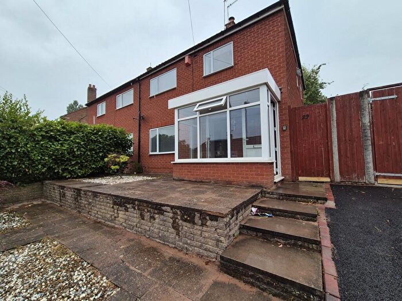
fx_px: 151
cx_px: 201
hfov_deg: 106.2
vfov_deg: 89.9
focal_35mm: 13
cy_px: 150
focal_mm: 2.2
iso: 50
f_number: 2.2
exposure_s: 1/954
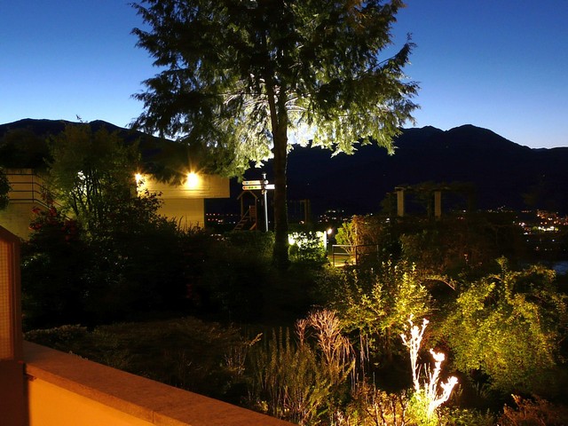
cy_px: 213
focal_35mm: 45
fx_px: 738
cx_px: 284
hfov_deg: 42.1
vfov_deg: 32.2
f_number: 4.5
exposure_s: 6
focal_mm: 4.6
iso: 100
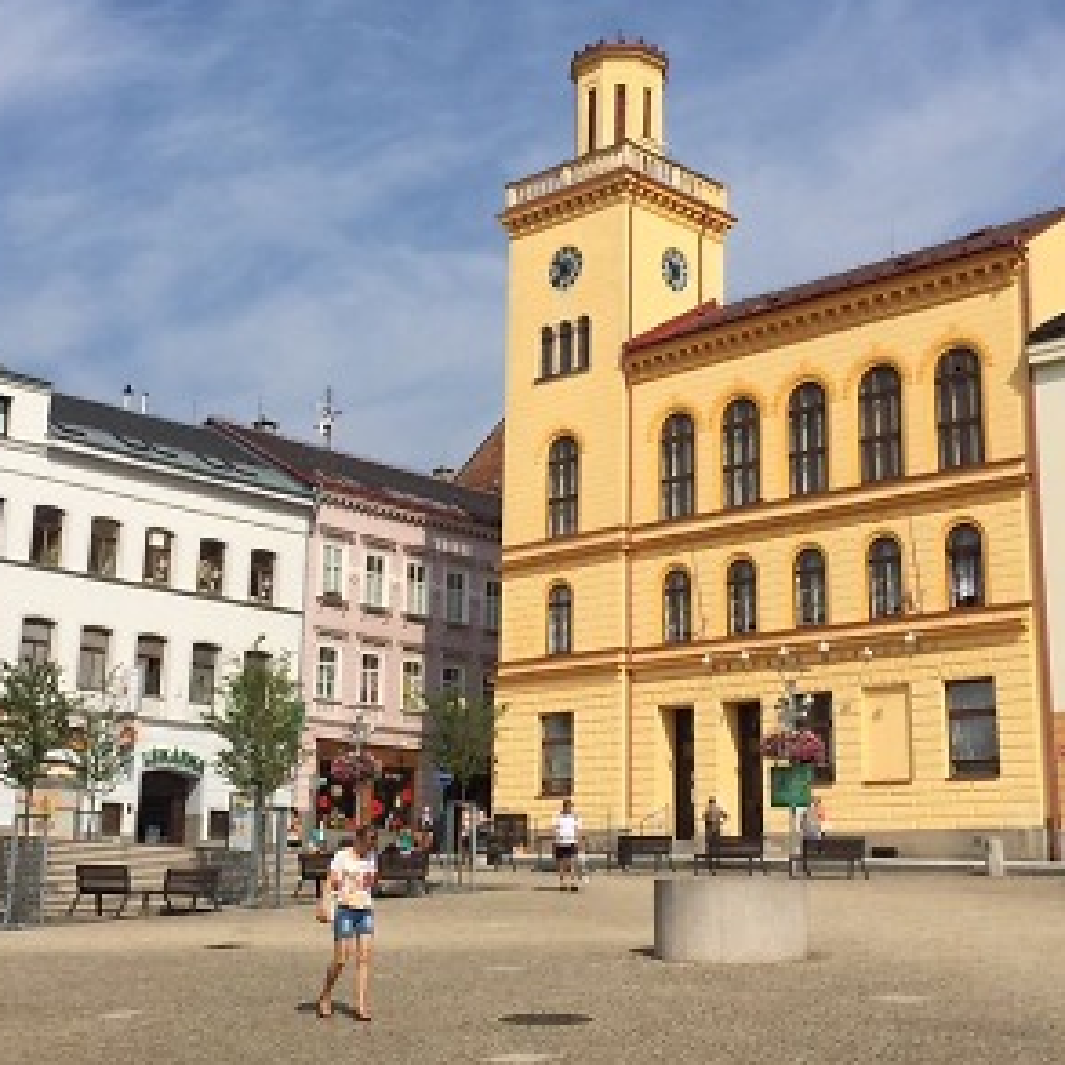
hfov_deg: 46.8
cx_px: 672
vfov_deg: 47.2
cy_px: 531
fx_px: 1218
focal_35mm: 35
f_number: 2.2
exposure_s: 1/3968
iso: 32
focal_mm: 4.15
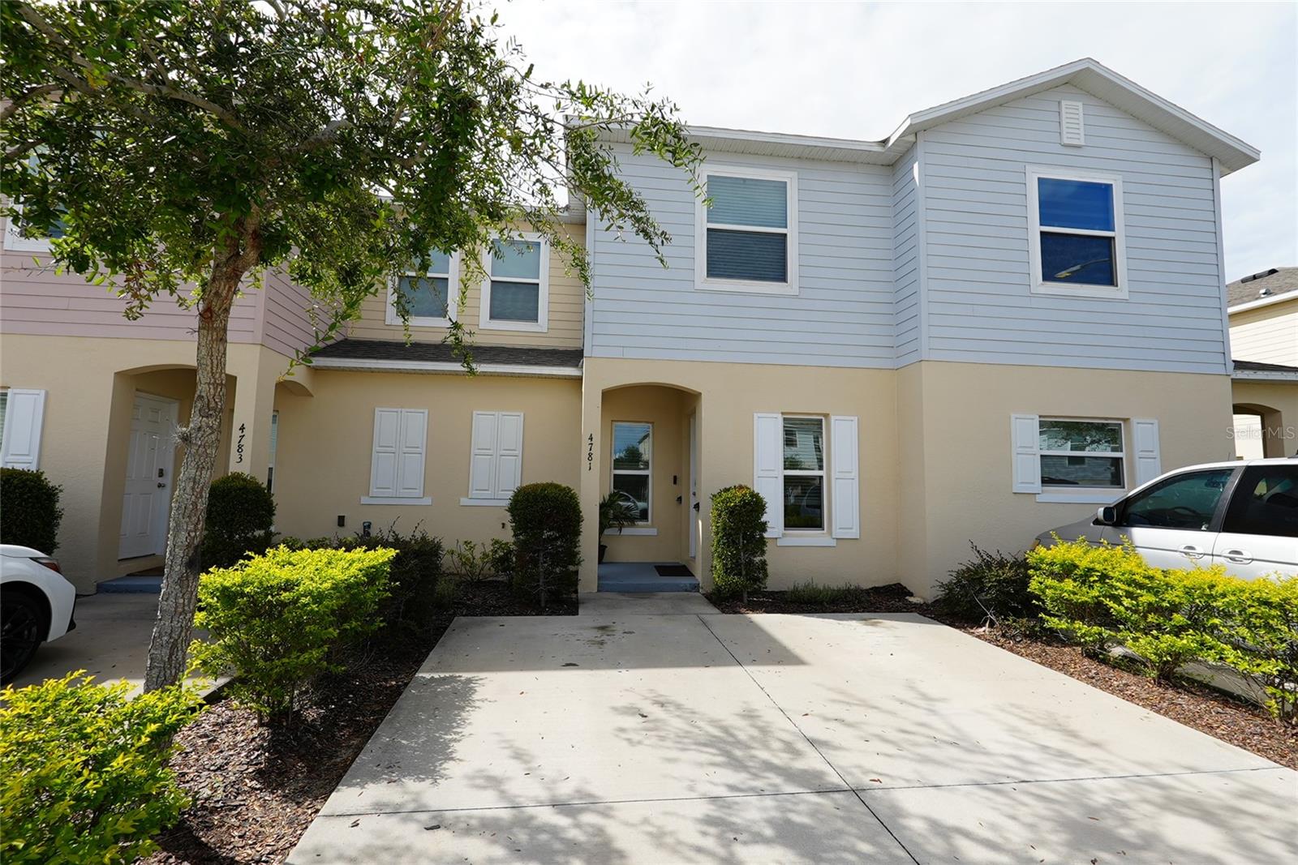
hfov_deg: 96.7
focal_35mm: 16
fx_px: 577
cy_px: 432
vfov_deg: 73.8
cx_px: 649
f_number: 5
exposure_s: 1/500
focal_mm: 11
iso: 80
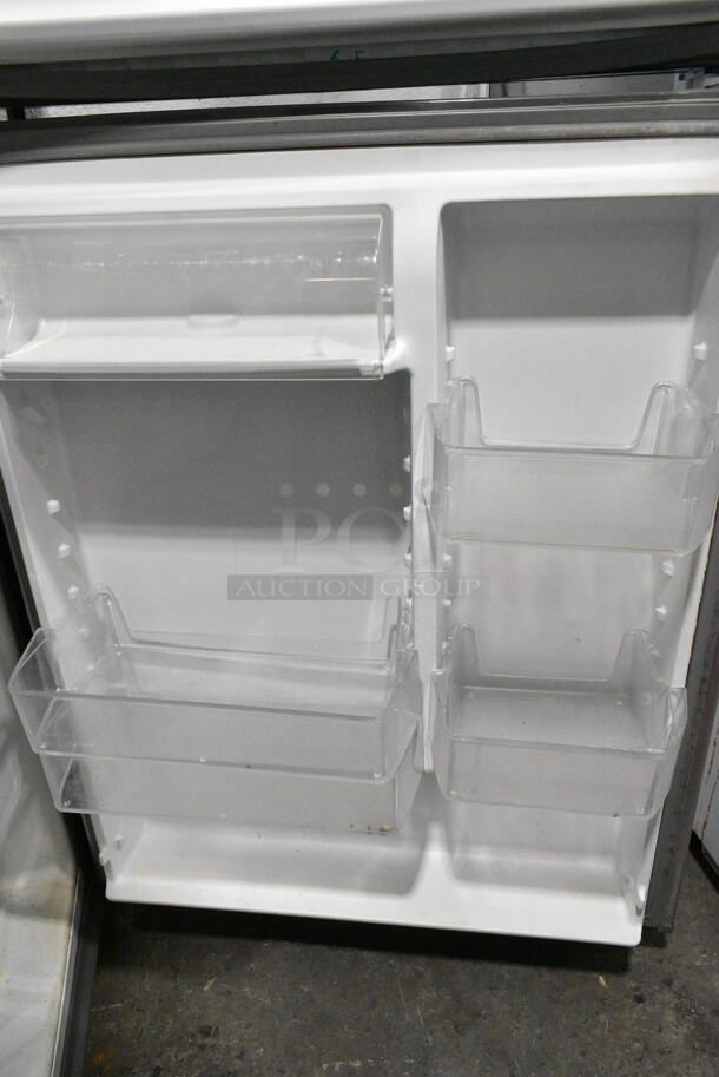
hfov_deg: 48.0
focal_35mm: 27
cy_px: 538
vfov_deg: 67.3
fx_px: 808
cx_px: 360
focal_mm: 18
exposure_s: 1/400
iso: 6400
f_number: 10
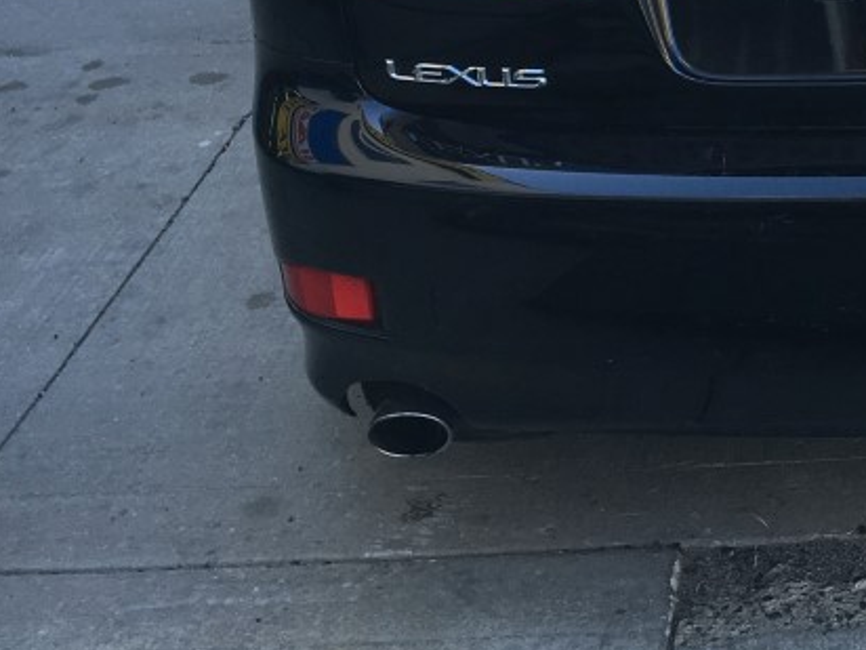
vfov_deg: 19.6
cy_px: -61
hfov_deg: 25.5
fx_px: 1801
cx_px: 895
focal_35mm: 72
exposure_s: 1/177
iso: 25
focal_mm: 4.15
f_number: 2.2
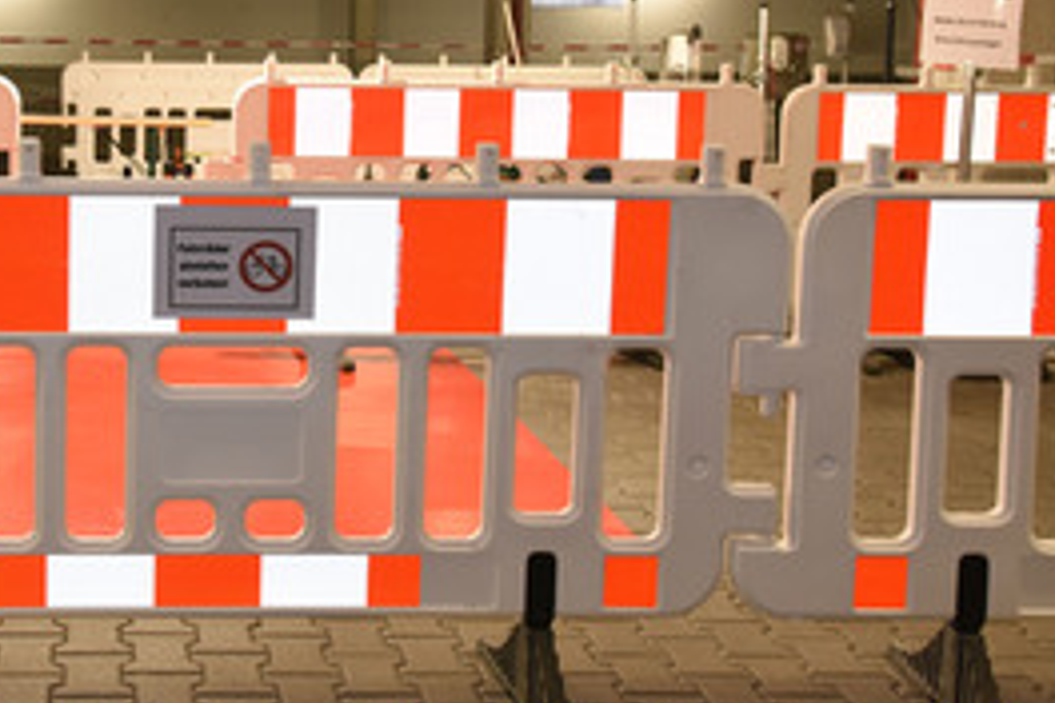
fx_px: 1700
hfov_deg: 33.2
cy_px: 180
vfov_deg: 23.2
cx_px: 170
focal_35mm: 58
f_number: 6.3
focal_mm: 34
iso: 2500
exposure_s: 1/60
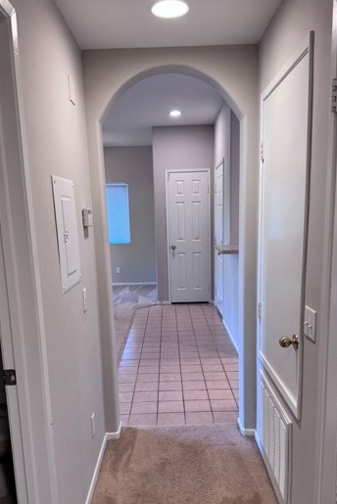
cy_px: 298
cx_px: 171
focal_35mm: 31
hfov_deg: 42.4
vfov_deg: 59.8
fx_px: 435
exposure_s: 1/120
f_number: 1.78
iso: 200
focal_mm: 6.76
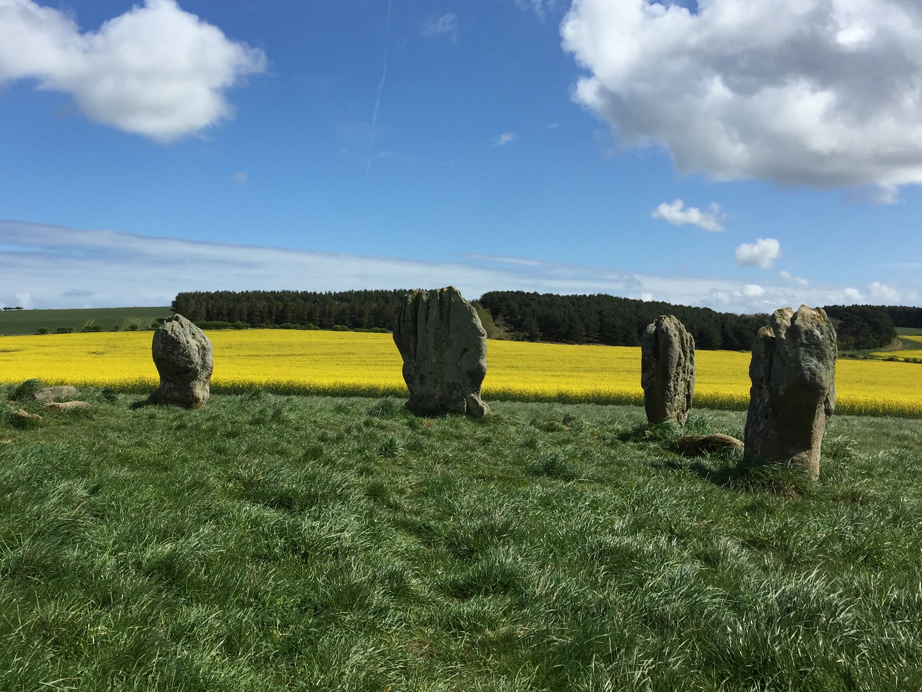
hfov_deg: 48.7
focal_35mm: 38
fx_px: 1012
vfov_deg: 37.7
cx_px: 375
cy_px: 307
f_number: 2.2
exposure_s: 1/2825
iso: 32
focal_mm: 4.15
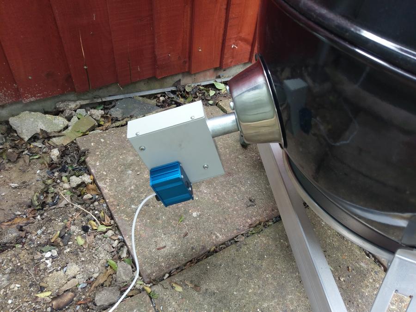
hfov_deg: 67.3
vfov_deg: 53.1
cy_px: 156
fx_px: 312
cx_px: 208
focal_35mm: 26
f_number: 1.8
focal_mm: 4.58
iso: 160
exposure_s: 1/50
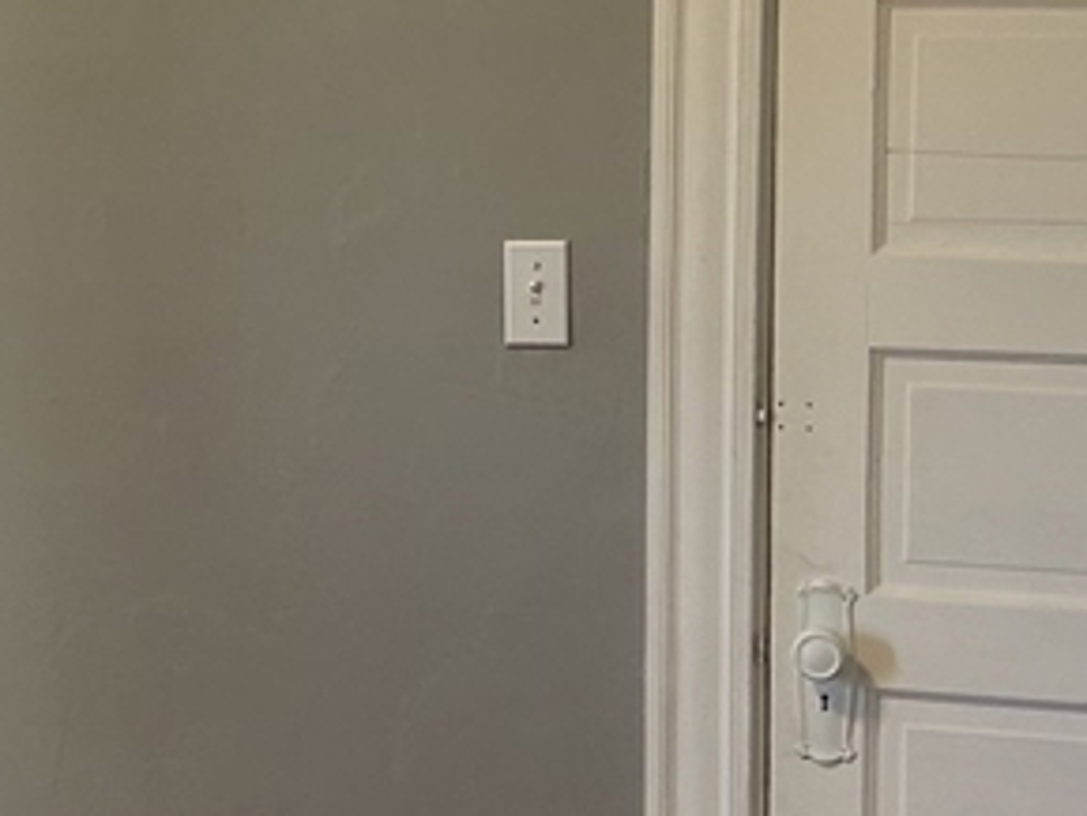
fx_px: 2890
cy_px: 282
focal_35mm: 92
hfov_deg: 21.1
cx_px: 263
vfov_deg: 16.0
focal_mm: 5.7
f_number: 1.5
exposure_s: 1/120
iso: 125
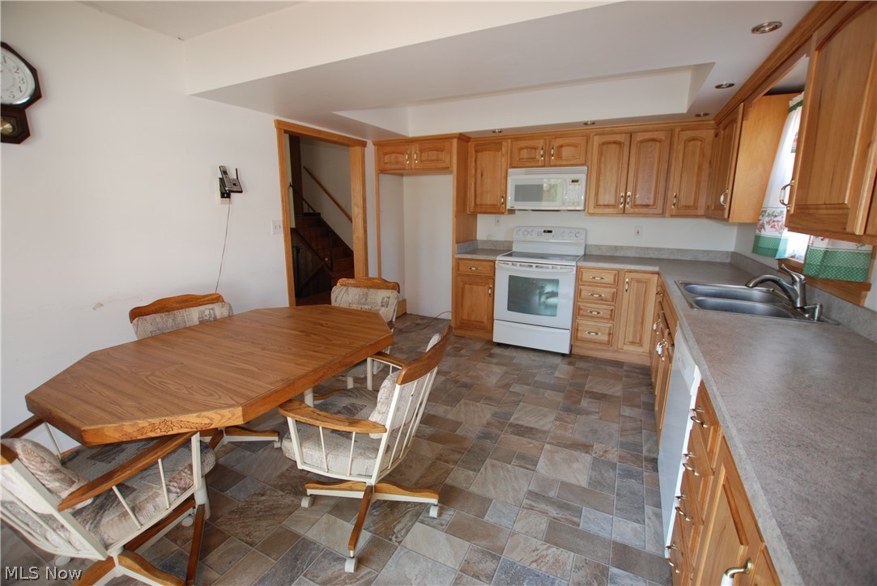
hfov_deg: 100.3
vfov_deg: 77.4
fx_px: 366
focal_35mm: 15
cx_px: 438
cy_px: 293
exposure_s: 1/30
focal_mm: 10
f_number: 3.5
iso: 200
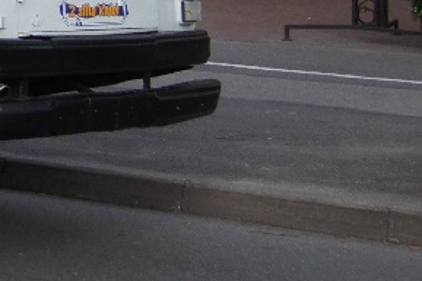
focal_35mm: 187
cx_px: -453
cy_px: -266
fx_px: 2190
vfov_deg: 7.1
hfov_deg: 10.1
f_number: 4.5
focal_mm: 30
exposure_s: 1/80
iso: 400
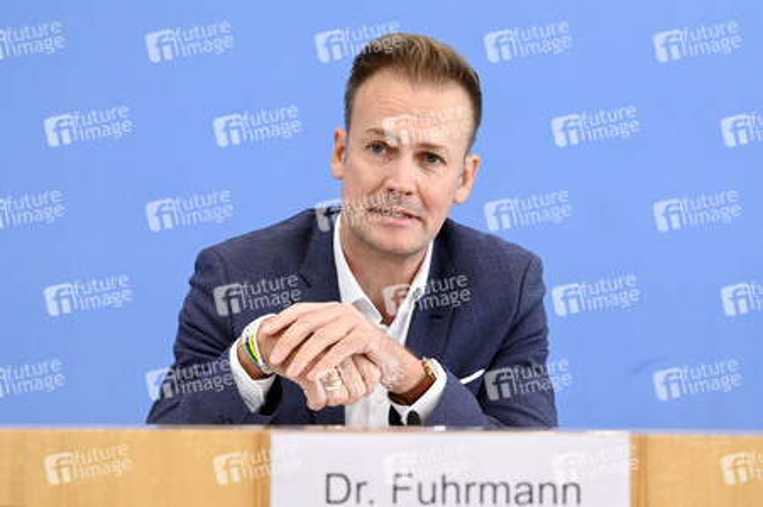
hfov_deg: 24.8
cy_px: 254
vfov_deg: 16.6
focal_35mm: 82
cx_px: 382
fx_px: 1737
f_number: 5.6
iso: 4000
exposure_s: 1/800
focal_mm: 82
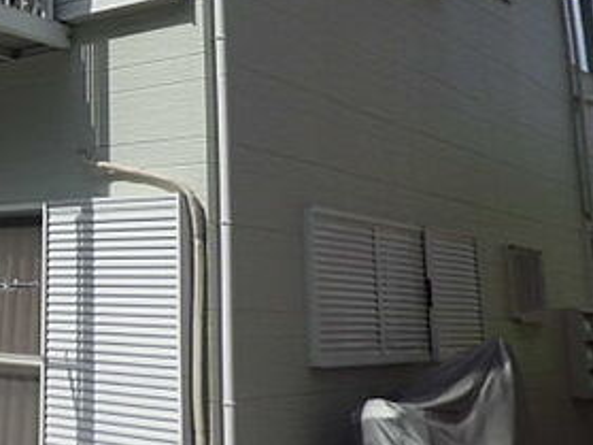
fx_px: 959
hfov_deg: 31.6
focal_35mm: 56
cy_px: 57
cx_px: -11
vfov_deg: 25.4
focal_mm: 4.7
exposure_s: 1/250
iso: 64
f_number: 7.9
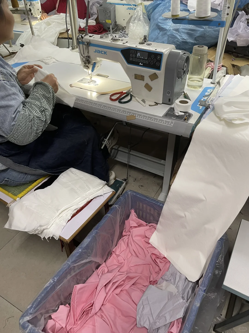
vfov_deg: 67.3
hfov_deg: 53.1
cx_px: 124
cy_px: 166
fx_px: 249
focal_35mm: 26
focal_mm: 4.2
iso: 100
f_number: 1.6
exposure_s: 1/50
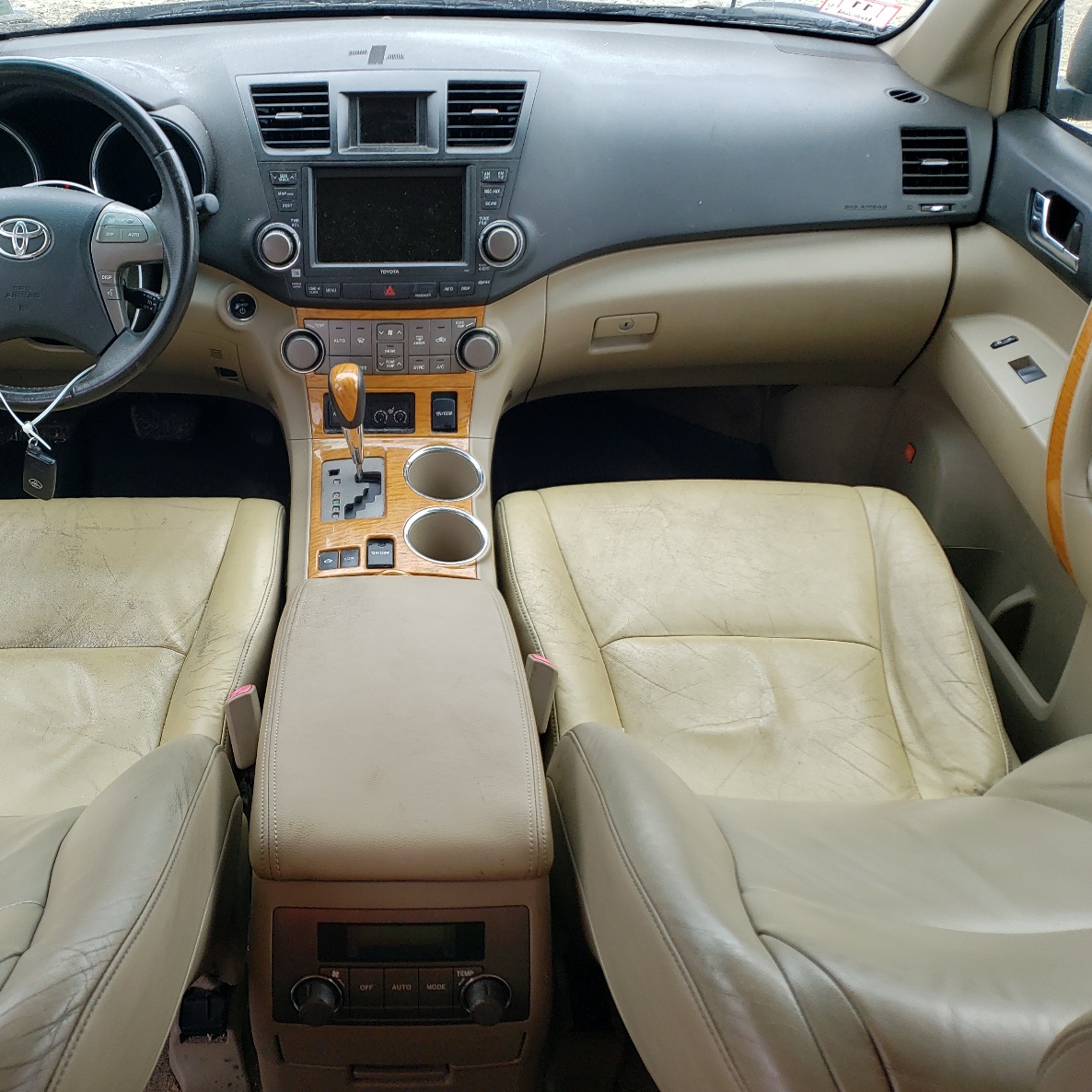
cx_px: 401
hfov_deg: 51.9
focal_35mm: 31
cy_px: 543
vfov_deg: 52.5
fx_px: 1106
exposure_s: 1/526
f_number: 1.5
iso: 50
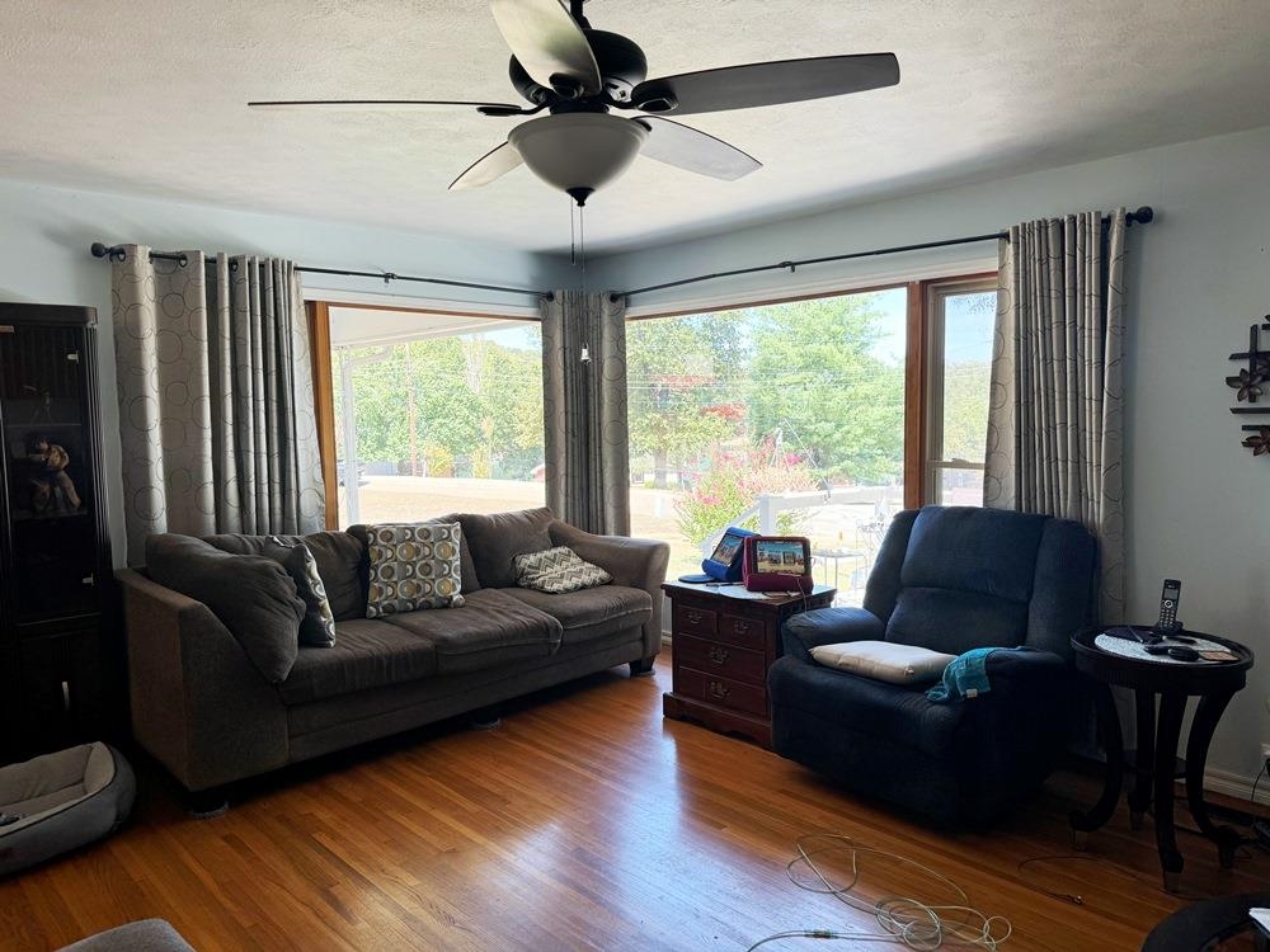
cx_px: 635
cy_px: 476
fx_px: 881
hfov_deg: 71.6
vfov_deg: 56.8
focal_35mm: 24
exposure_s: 1/171
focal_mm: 6.76
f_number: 1.78
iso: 64
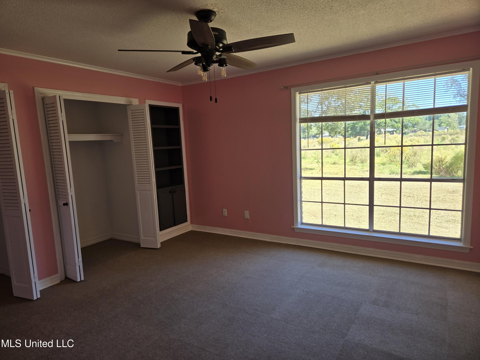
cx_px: 240
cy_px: 180
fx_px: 319
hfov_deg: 73.9
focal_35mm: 23
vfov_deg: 58.9
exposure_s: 1/207
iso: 25
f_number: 1.8
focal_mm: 5.4
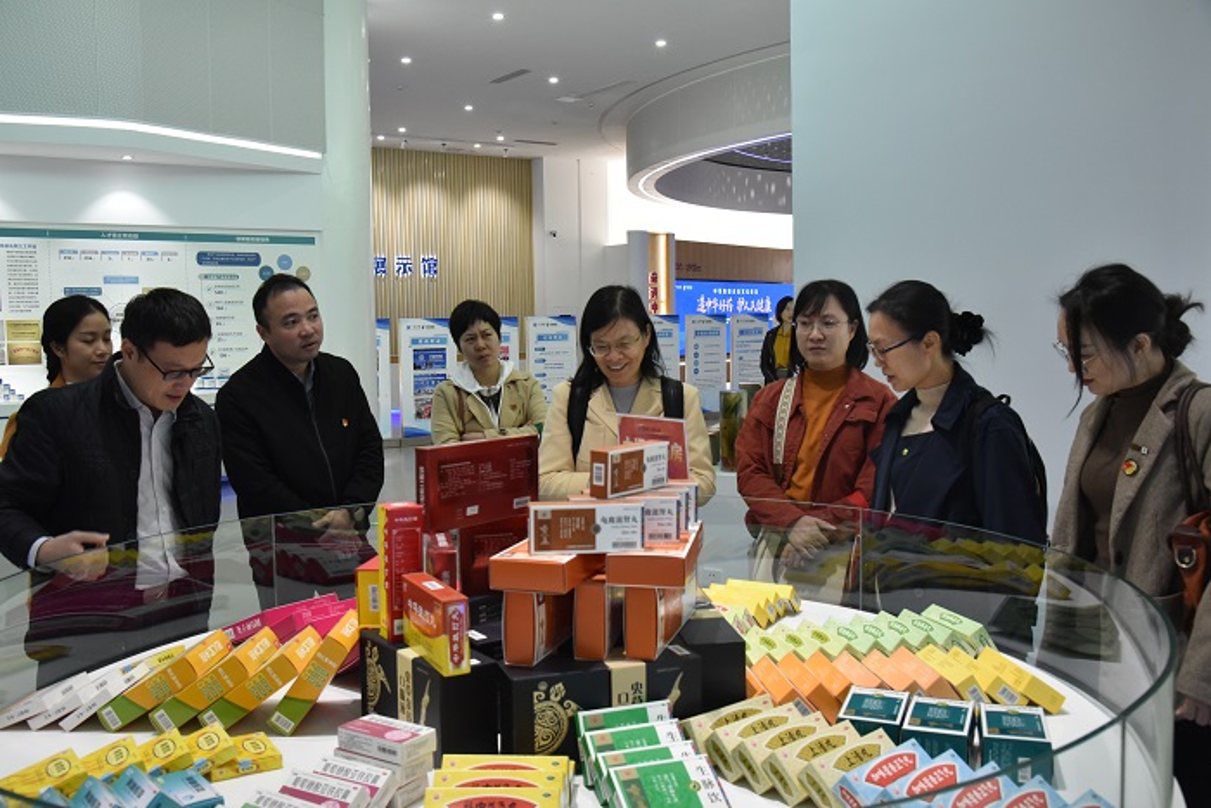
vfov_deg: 41.1
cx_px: 606
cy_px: 404
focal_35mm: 32
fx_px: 1077
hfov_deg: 58.7
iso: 4000
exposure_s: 1/250
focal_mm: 32
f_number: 8
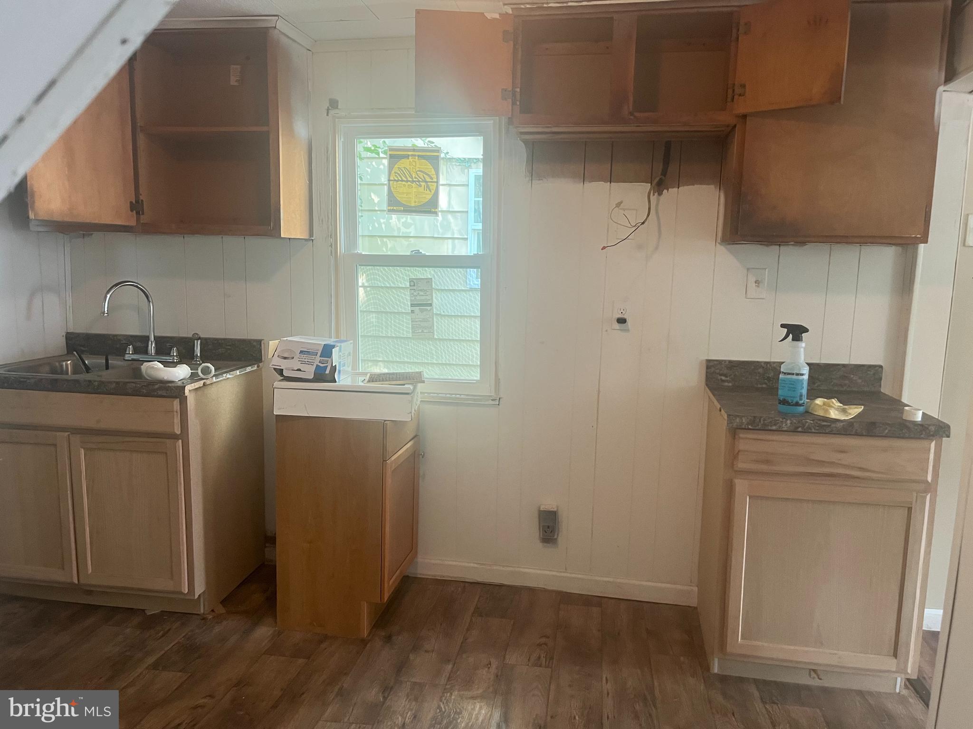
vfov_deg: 53.1
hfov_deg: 67.3
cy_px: 364
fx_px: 731
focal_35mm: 26
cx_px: 486
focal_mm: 5.1
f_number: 1.6
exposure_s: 1/60
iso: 200
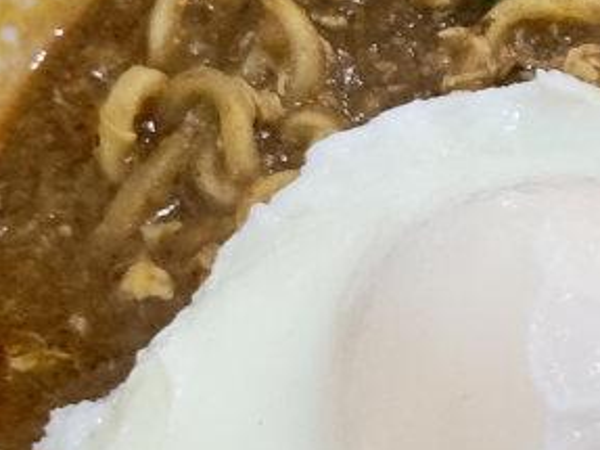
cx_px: 1035
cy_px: 57
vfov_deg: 5.5
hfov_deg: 7.2
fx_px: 4643
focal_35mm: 268
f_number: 1.78
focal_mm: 6.86
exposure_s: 1/33
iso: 250
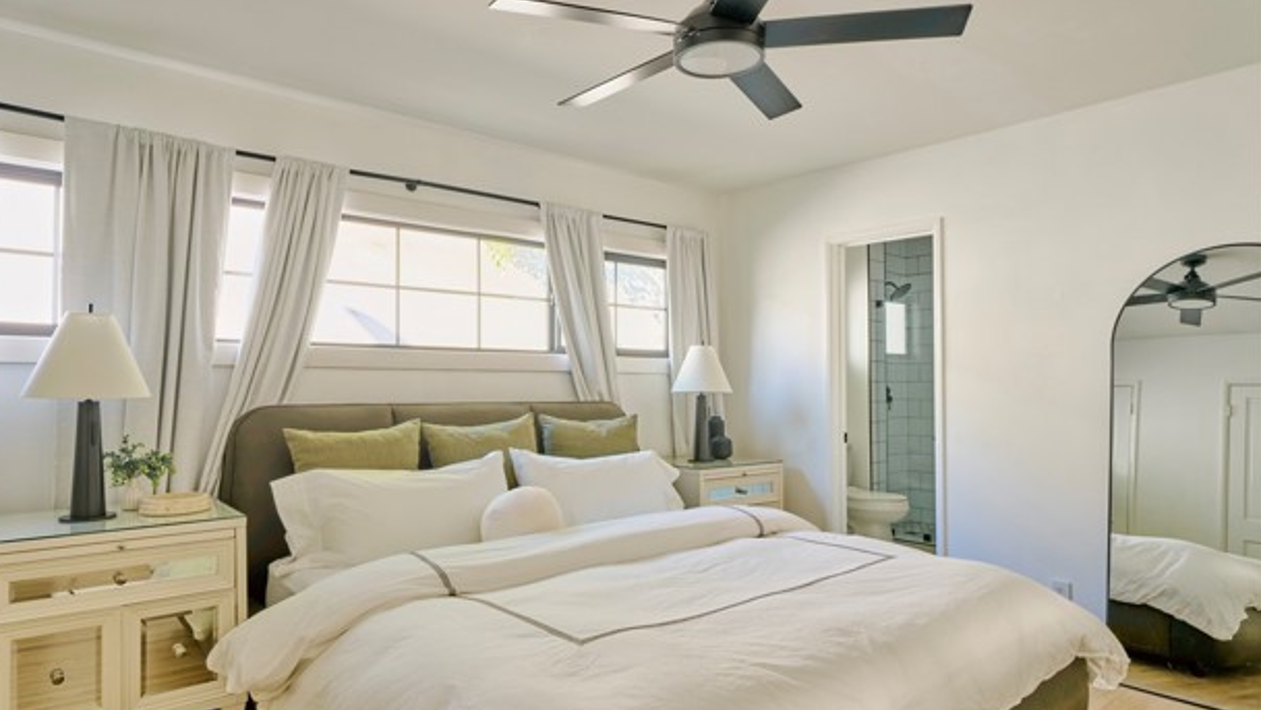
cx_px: 600
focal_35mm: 22
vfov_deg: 51.5
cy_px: 371
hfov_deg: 81.1
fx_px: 736
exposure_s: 1/50
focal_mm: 20
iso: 100
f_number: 11
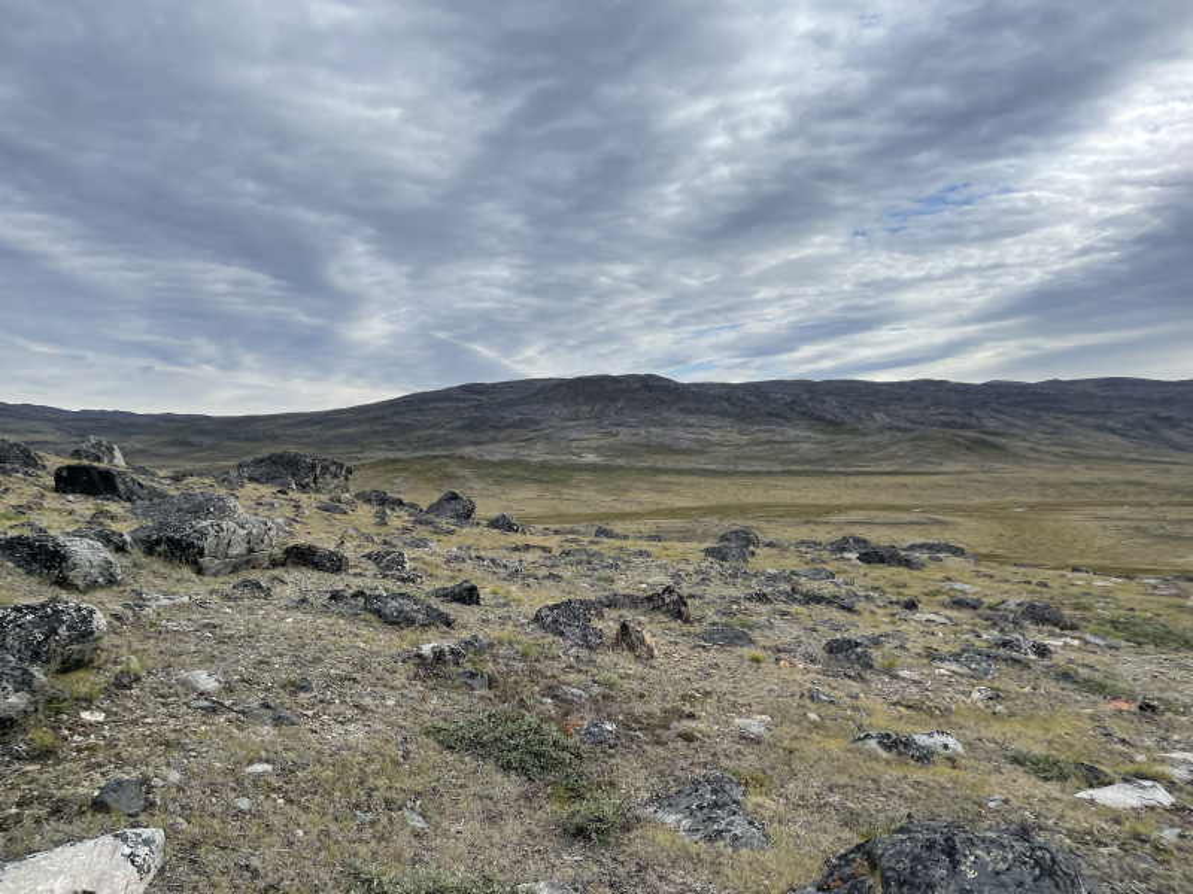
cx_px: 596
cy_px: 447
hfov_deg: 67.3
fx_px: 896
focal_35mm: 26
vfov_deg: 53.1
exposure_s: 1/4831
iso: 32
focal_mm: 4.2
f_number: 1.6
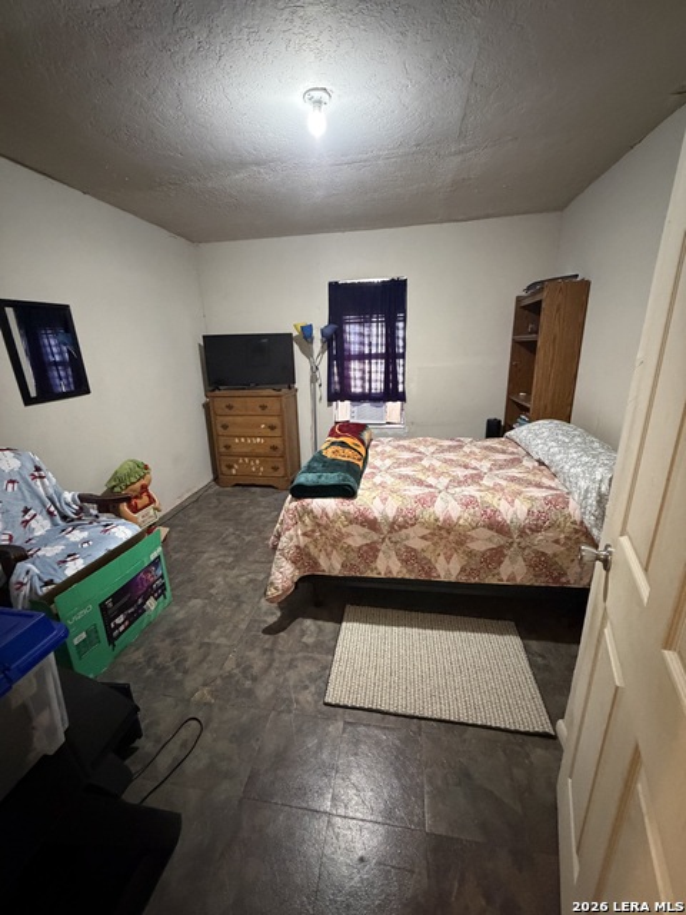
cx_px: 343
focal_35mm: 14
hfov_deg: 85.7
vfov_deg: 102.1
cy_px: 458
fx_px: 370
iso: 1000
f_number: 2.2
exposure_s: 1/40
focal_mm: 2.22
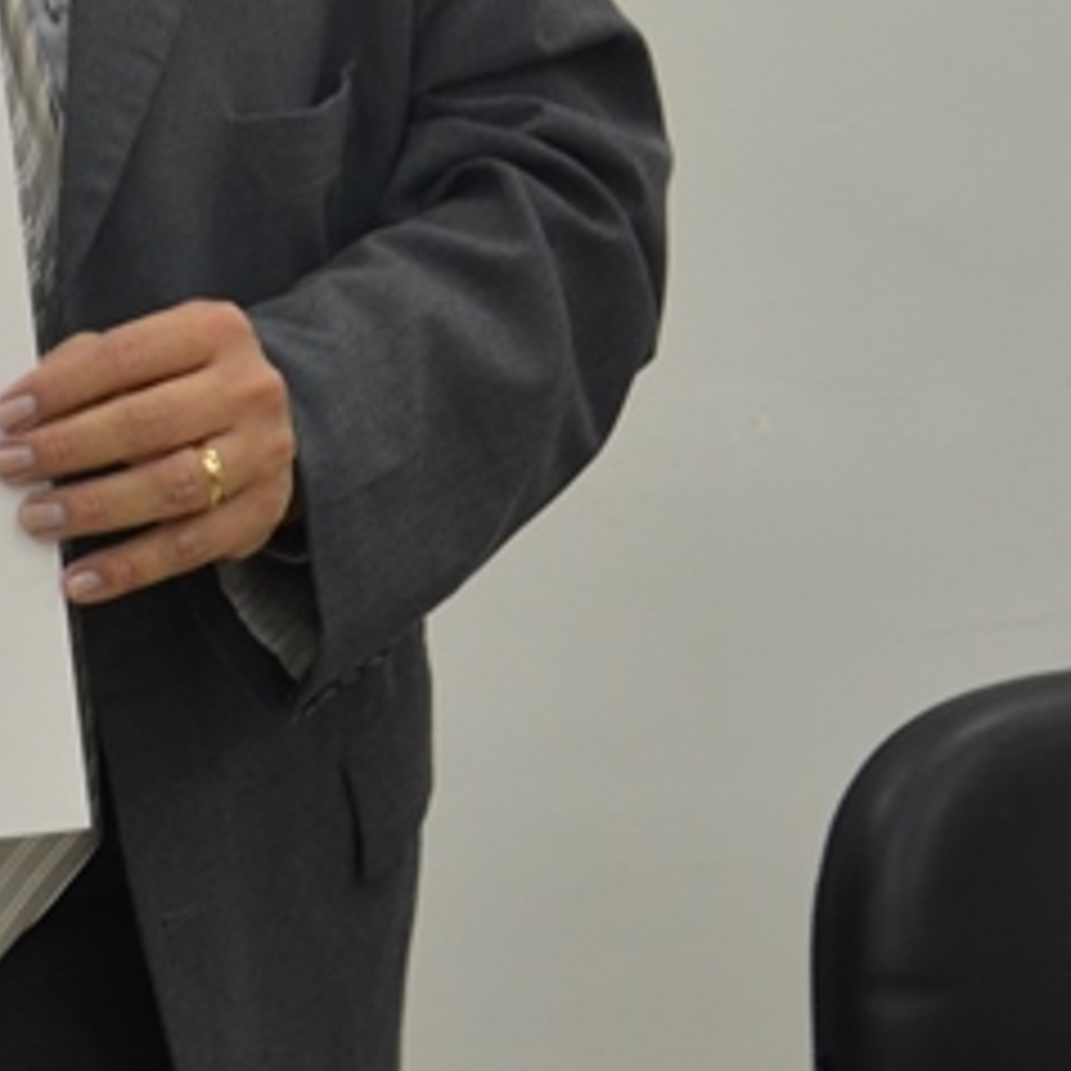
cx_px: -526
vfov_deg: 14.7
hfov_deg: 14.2
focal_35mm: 115
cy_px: -166
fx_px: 4019
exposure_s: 1/30
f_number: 5
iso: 400
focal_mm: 21
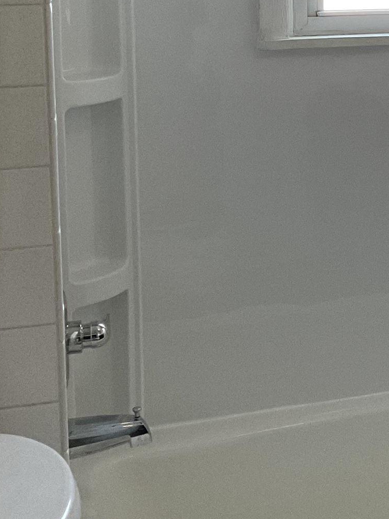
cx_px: 699
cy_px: 27
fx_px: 1333
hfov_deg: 14.6
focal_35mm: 89
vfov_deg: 21.4
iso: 64
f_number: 1.8
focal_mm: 3
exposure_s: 1/97
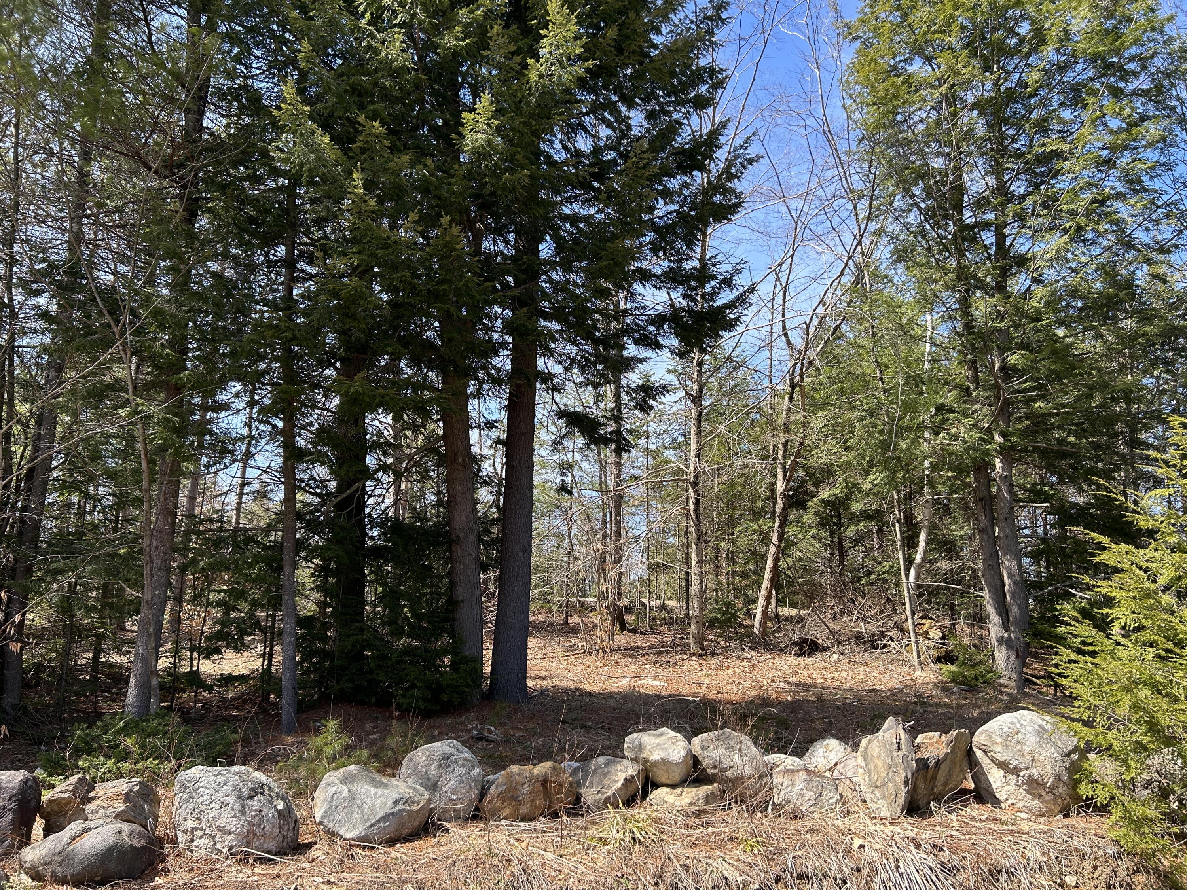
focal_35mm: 26
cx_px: 594
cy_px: 445
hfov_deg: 67.3
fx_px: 892
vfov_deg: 53.1
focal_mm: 5.7
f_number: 1.5
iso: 50
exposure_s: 1/924
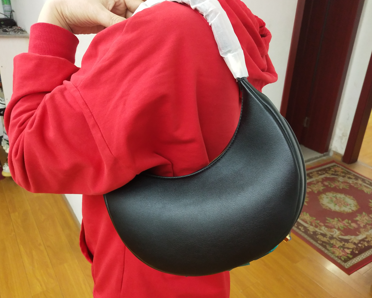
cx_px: 184
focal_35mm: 32
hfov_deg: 55.7
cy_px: 147
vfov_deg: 45.8
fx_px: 352
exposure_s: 1/33.3
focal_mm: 3.95
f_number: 1.8
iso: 327
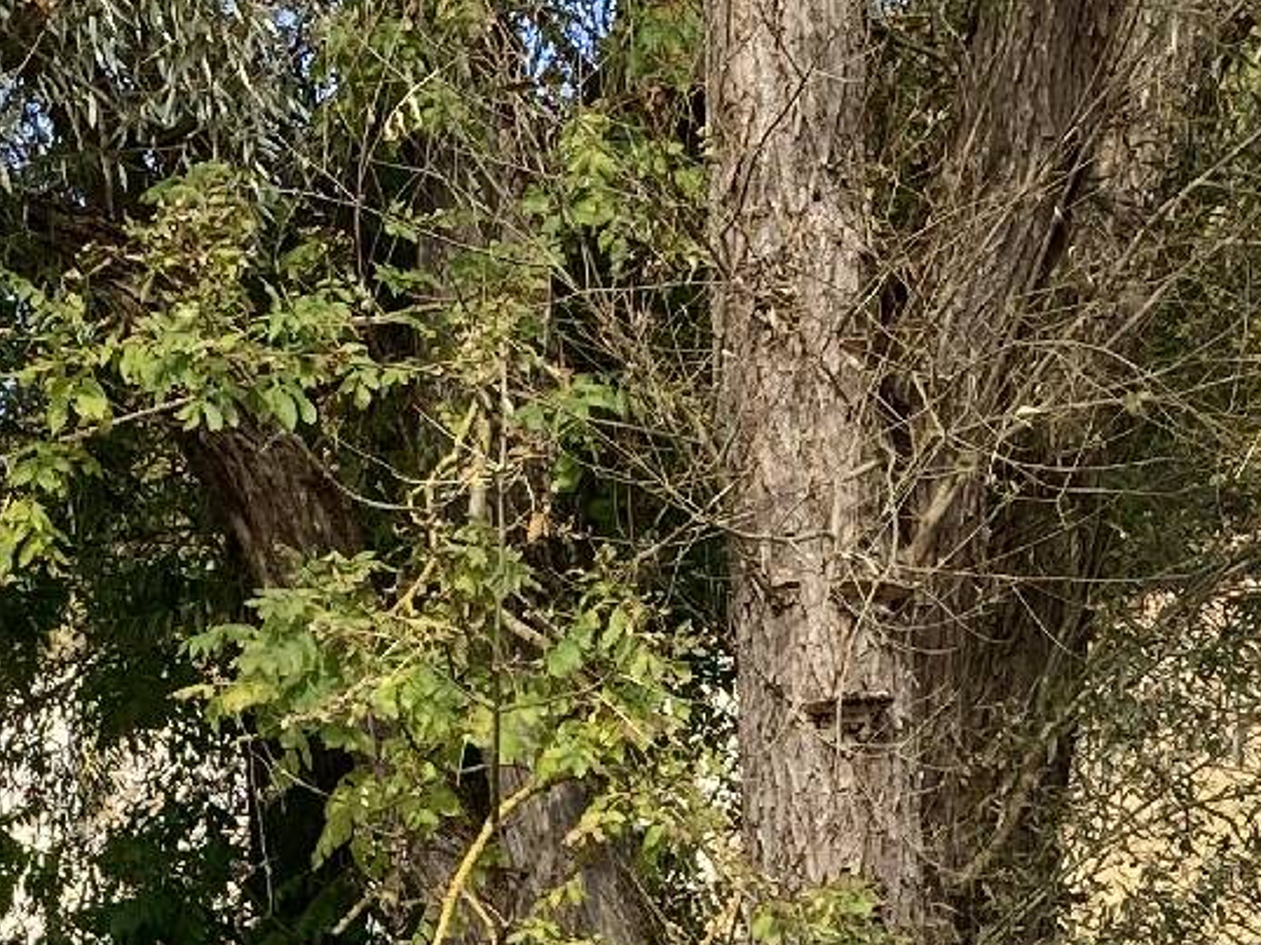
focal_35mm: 125
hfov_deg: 15.8
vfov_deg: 11.3
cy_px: 1435
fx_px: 4551
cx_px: 525
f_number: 1.8
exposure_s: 1/631
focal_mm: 3.99
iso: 20
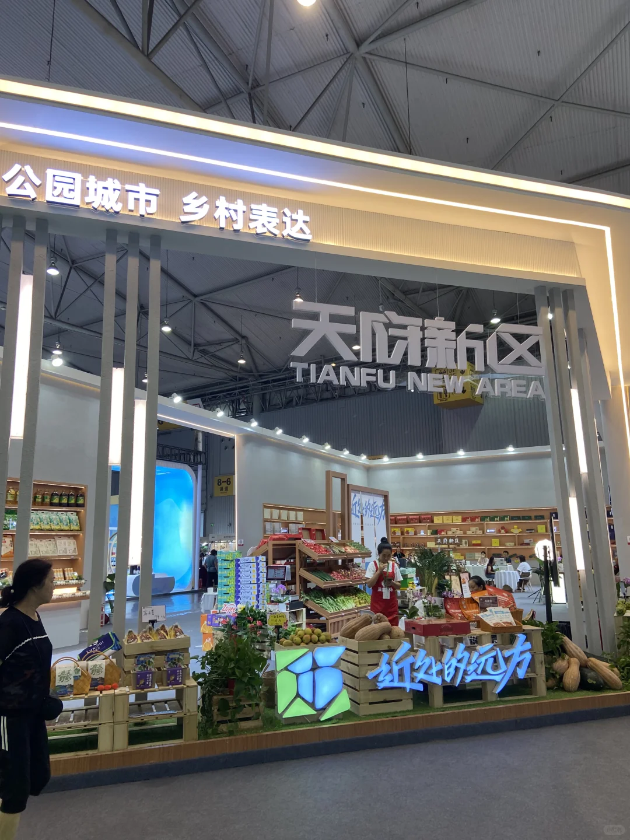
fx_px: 631
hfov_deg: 53.1
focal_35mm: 26
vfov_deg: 67.3
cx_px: 315
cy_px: 420
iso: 64
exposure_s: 1/100
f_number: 1.8
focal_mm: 4.25
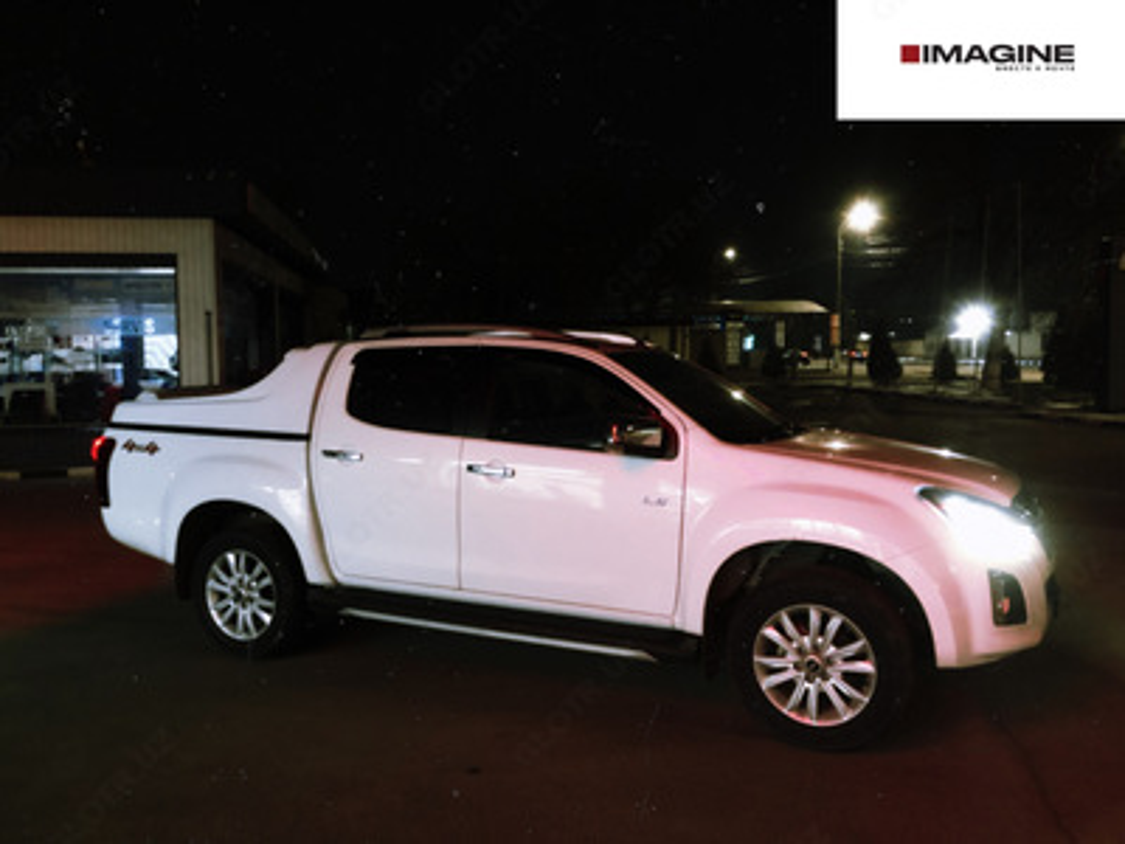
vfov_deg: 49.7
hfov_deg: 63.4
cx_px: 562
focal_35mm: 28
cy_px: 422
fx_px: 910
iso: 125
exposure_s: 1/4
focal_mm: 4
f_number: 1.8
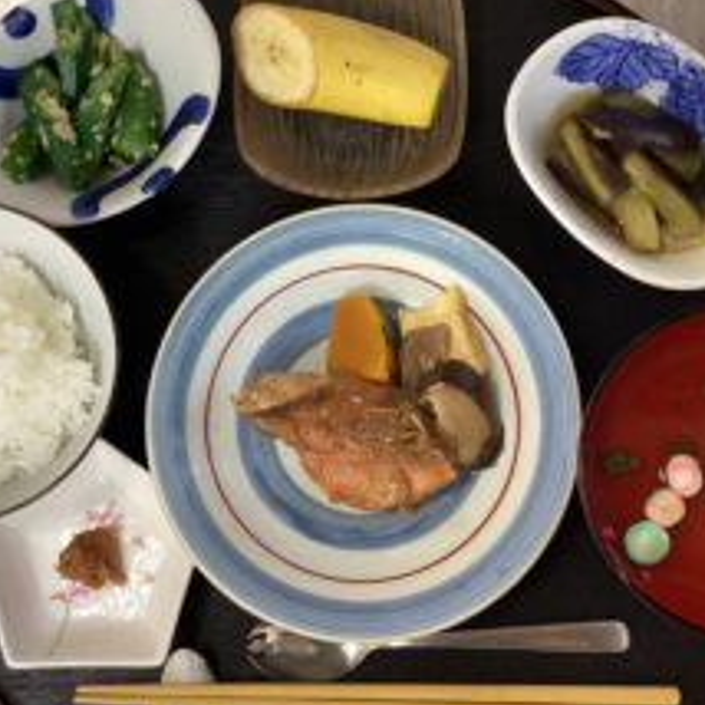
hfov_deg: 35.4
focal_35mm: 48
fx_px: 1106
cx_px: 351
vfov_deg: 35.4
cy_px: 341
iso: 250
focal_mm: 3.3
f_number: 2.4
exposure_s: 1/50
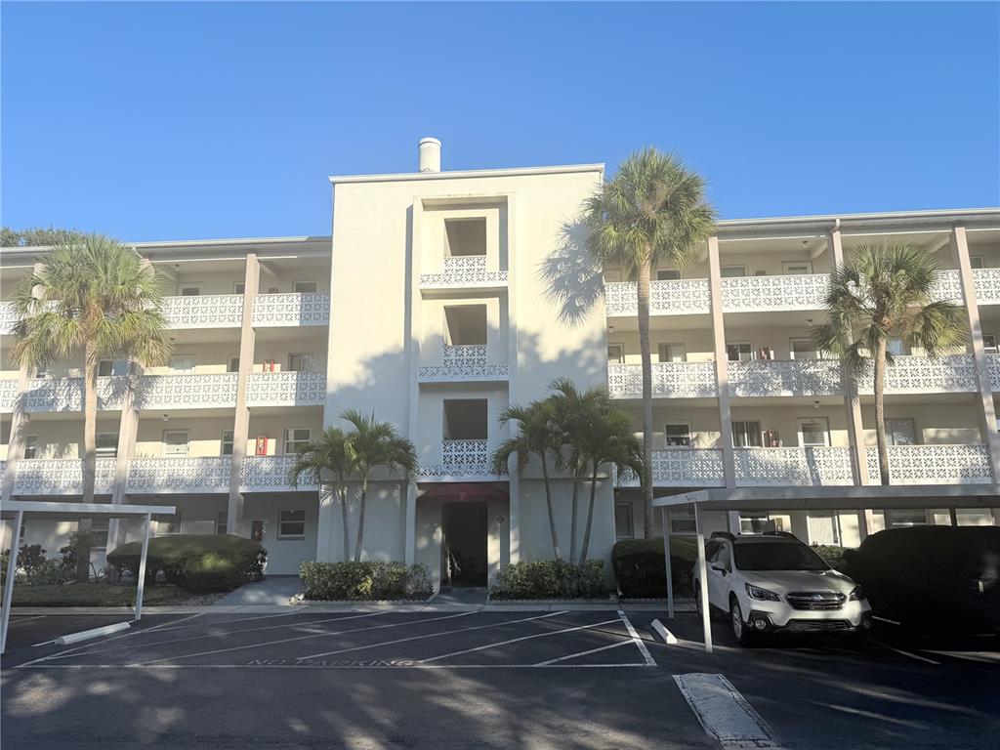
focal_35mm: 24
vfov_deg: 56.8
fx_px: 693
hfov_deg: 71.6
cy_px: 375
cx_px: 500
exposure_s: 1/4673
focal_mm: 6.76
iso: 80
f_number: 1.78
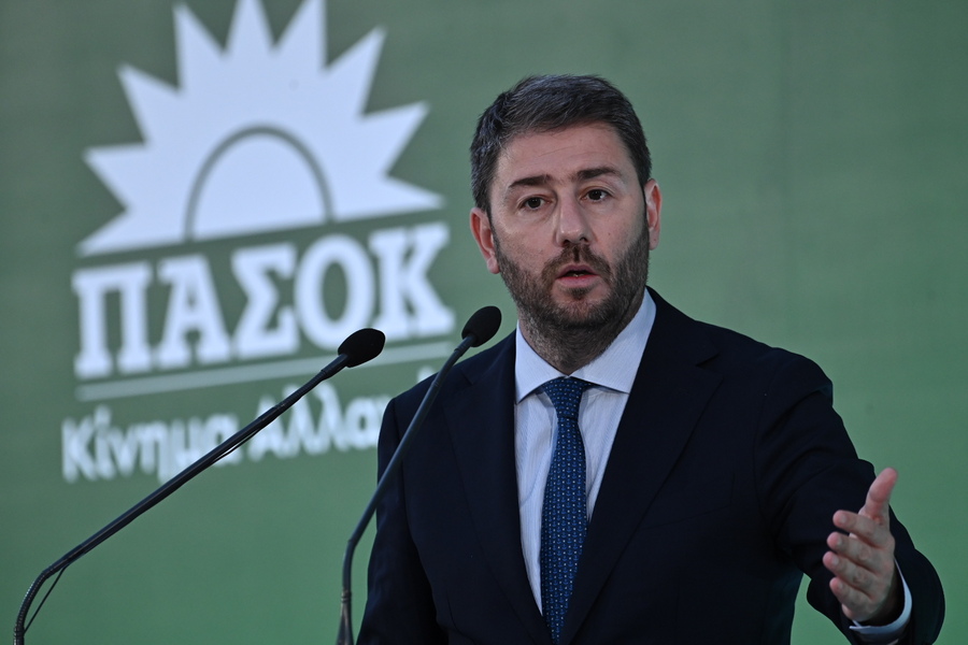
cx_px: 484
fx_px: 10486
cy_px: 322
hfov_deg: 5.3
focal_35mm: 390
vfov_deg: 3.5
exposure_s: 1/200
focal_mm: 390
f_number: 5.6
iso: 2500
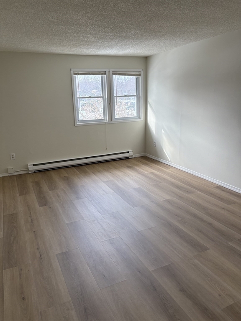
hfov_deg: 53.1
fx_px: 241
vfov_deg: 67.3
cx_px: 120
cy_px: 160
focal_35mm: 26
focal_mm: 5.96
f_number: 1.6
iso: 80
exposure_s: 1/142
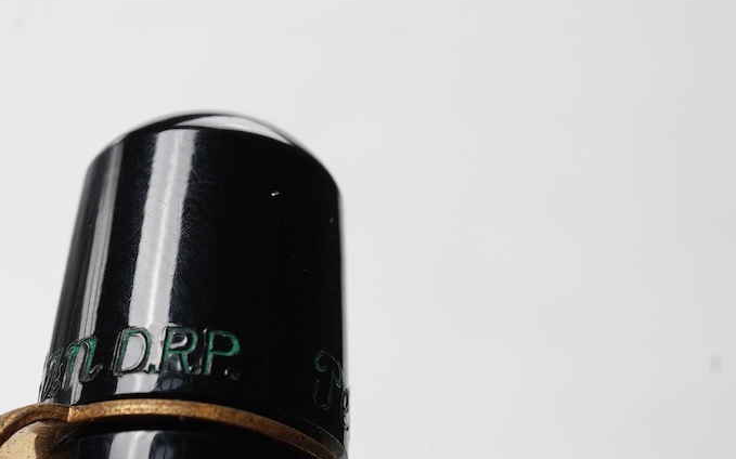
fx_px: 1524
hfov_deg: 27.1
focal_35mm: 76
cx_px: 280
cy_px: 355
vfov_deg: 17.0
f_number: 20
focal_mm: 30
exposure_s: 1/100
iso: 400
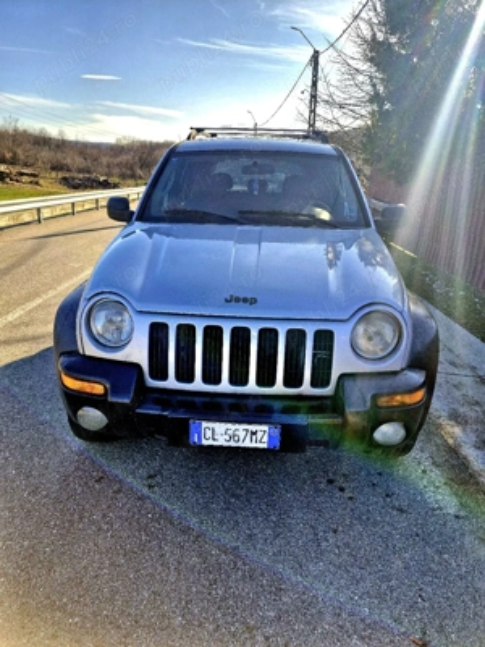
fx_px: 430
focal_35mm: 23
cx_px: 242
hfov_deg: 58.9
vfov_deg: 73.9
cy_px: 324
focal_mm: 5.54
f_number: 1.8
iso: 50
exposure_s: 1/1429
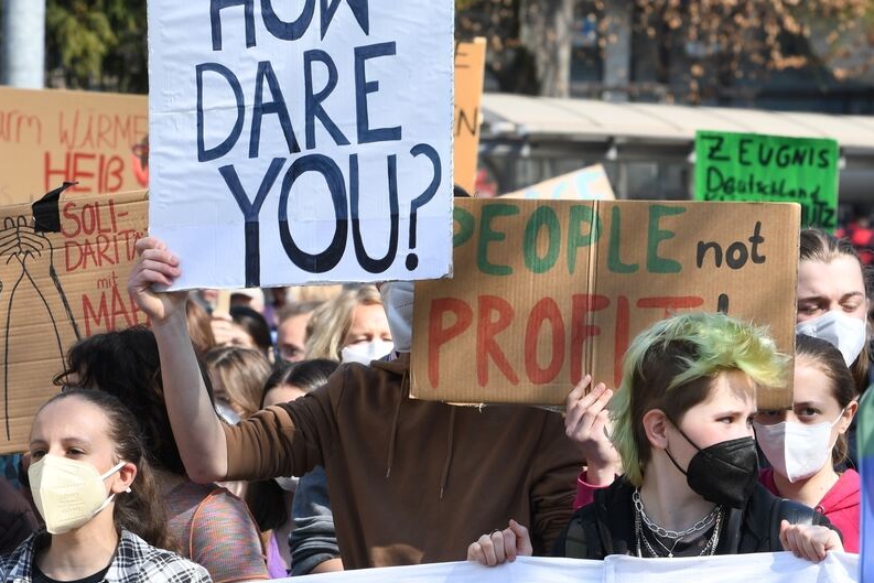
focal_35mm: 283
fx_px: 6871
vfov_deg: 4.9
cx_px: 498
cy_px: 229
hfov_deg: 7.3
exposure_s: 1/320
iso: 200
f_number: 8
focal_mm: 125
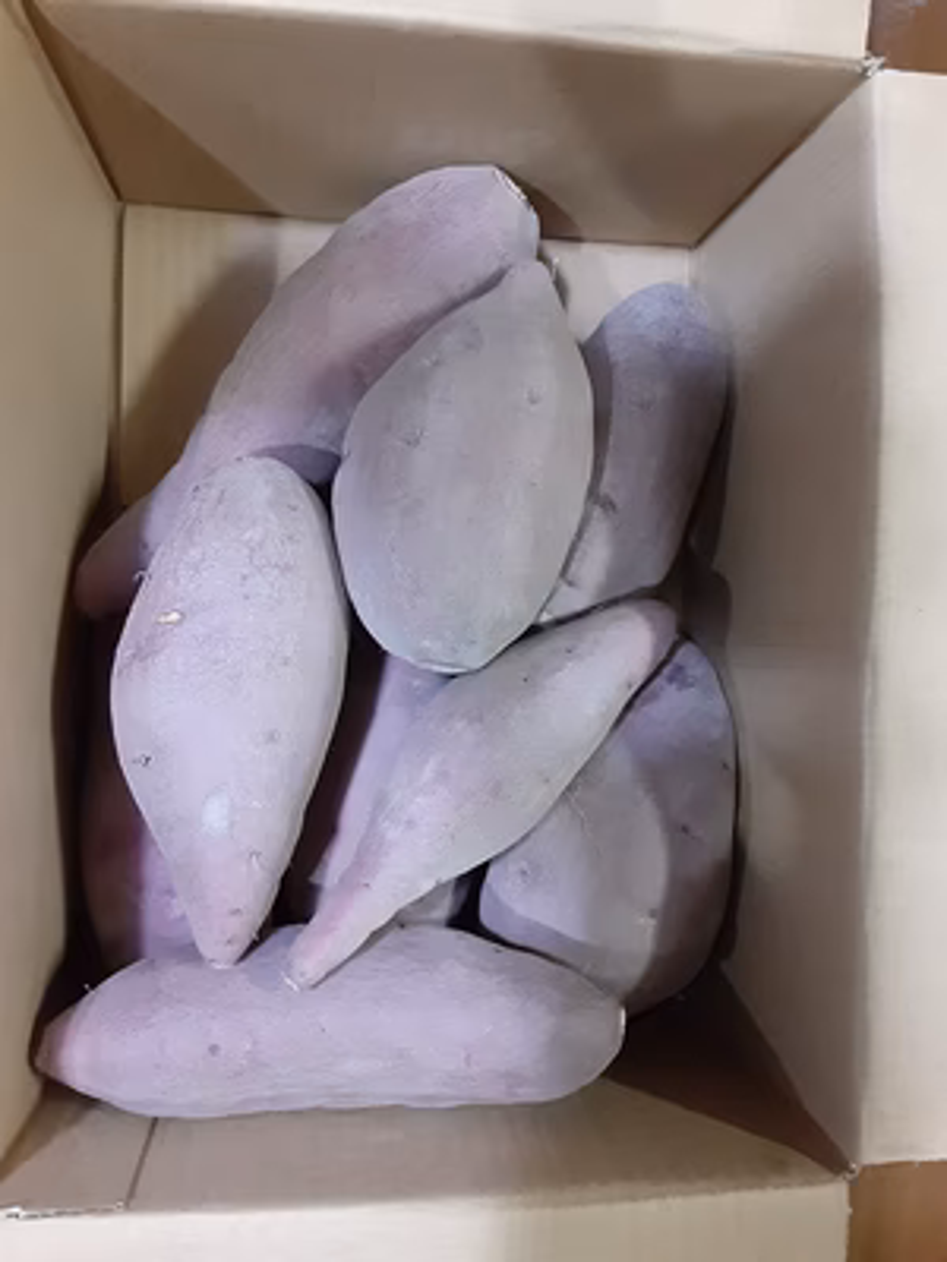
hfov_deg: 51.4
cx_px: 474
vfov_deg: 65.3
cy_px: 631
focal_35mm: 27
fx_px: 985
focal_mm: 2.91
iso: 500
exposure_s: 1/25
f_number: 1.9
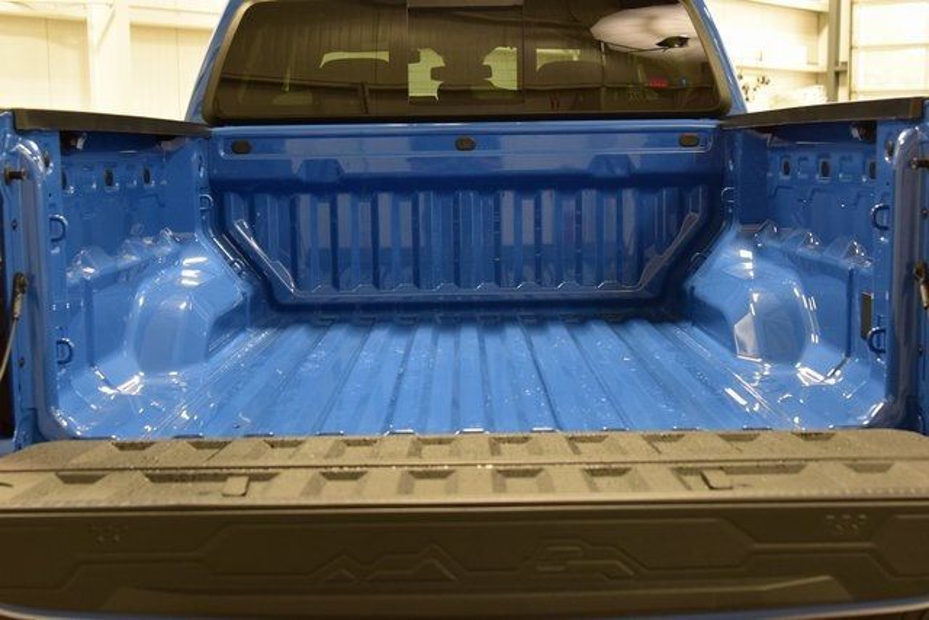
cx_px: 464
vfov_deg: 26.5
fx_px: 1316
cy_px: 310
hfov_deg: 38.9
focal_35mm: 51
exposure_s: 1/60
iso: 1600
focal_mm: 34
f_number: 4
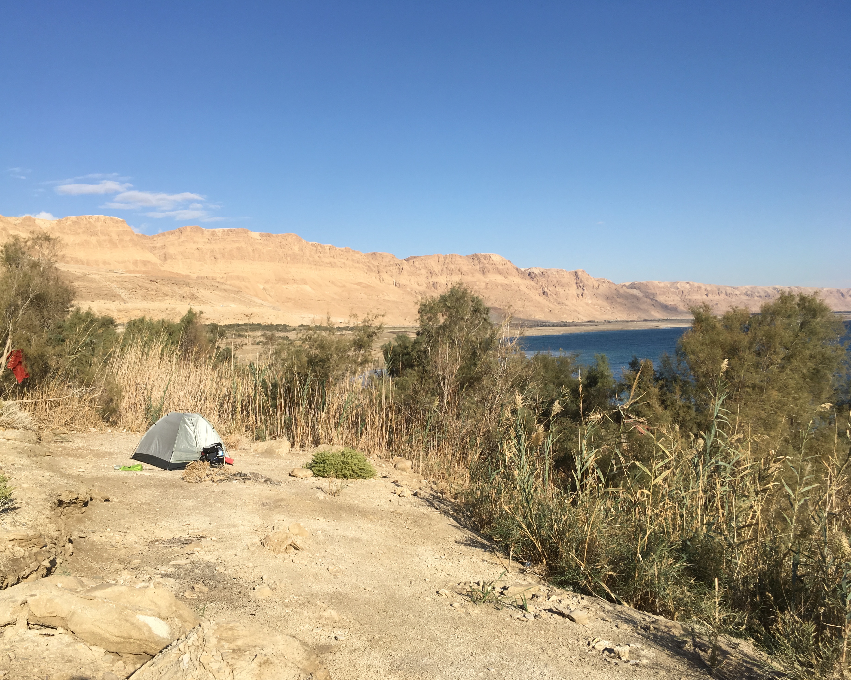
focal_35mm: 31
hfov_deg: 57.1
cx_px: 392
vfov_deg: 47.1
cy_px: 343
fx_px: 781
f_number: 2.2
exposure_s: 1/2137
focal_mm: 4.15
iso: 25
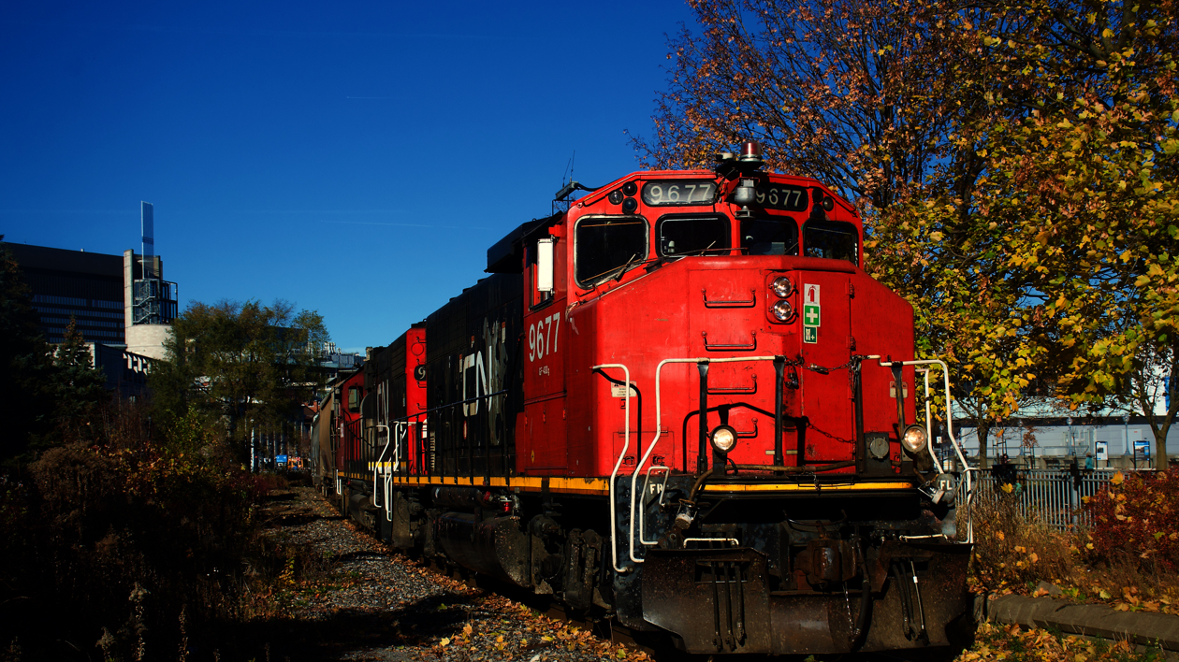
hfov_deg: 40.6
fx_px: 1594
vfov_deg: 23.5
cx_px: 596
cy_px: 364
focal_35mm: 51
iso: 200
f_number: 8
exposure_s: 1/800
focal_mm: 32
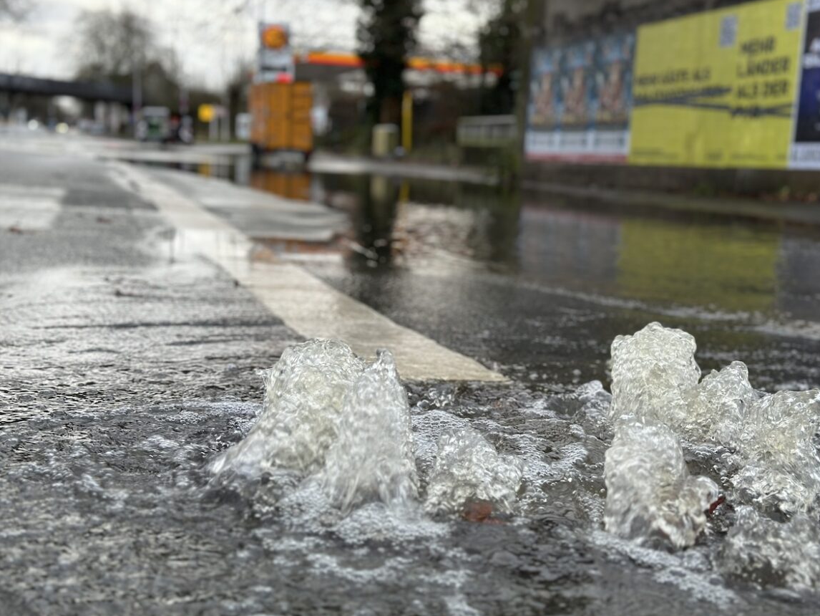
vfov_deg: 29.7
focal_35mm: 49
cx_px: 406
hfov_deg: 38.9
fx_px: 1161
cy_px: 309
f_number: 1.78
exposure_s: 1/195
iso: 80
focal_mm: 6.86
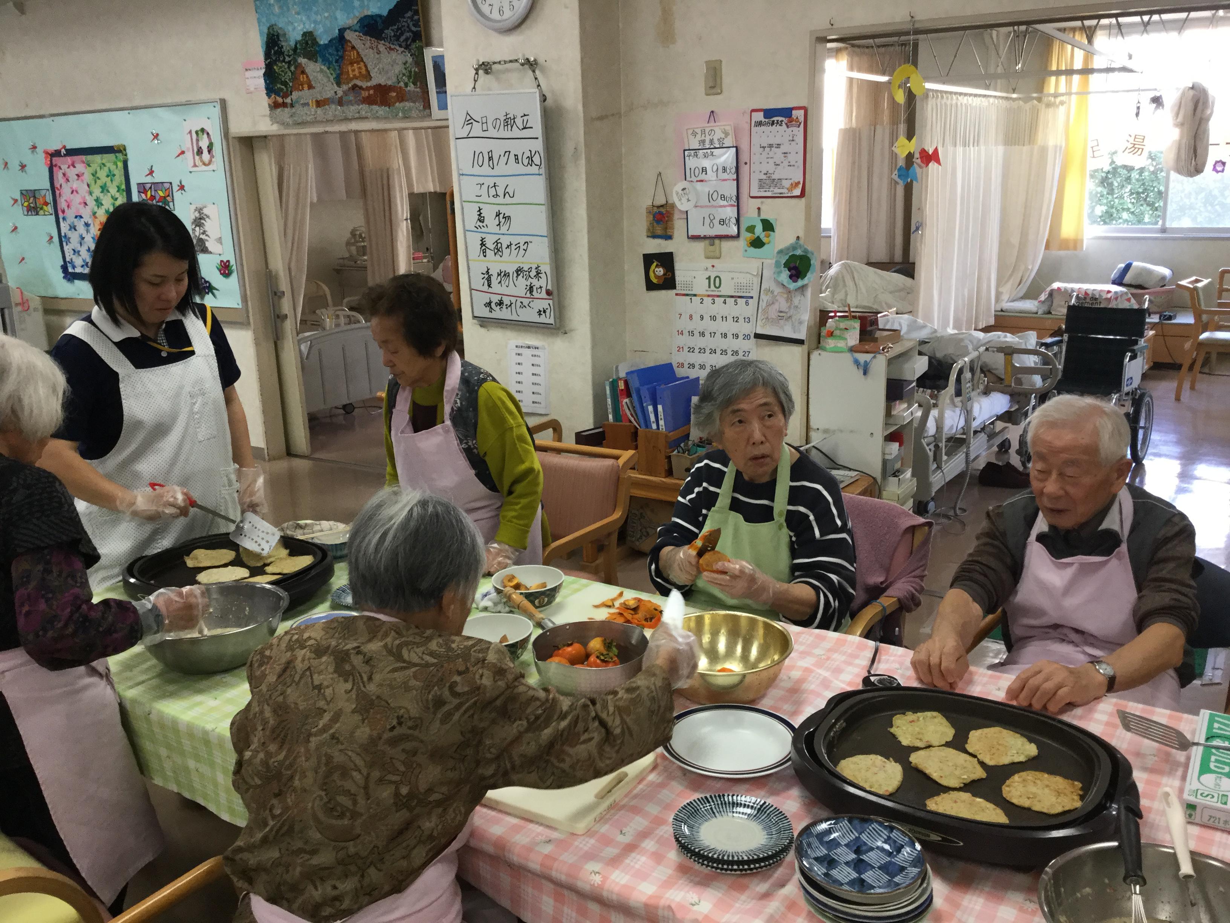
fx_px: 1102
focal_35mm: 31
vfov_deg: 45.4
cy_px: 462
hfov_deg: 58.4
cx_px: 615
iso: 64
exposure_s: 1/30
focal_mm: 3.3
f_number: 2.4
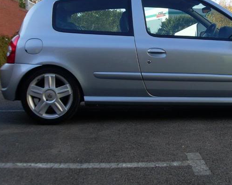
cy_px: 69
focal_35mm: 60
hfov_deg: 31.0
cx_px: 168
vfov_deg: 25.3
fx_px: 412
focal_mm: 6.3
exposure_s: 1/90
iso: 80
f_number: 7.7
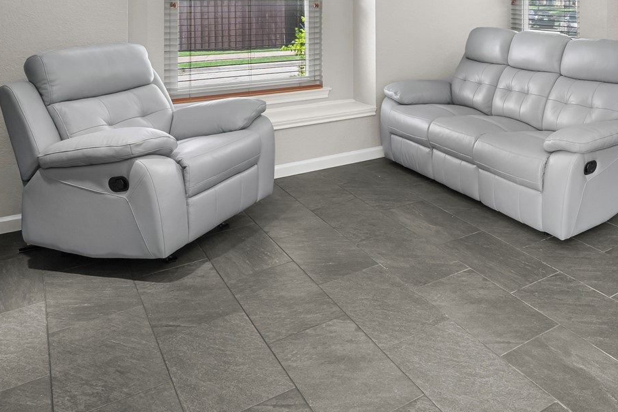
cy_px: -2
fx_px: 532
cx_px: 533
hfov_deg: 54.2
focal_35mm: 31
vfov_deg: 37.7
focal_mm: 13
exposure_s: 1.6
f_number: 9
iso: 250
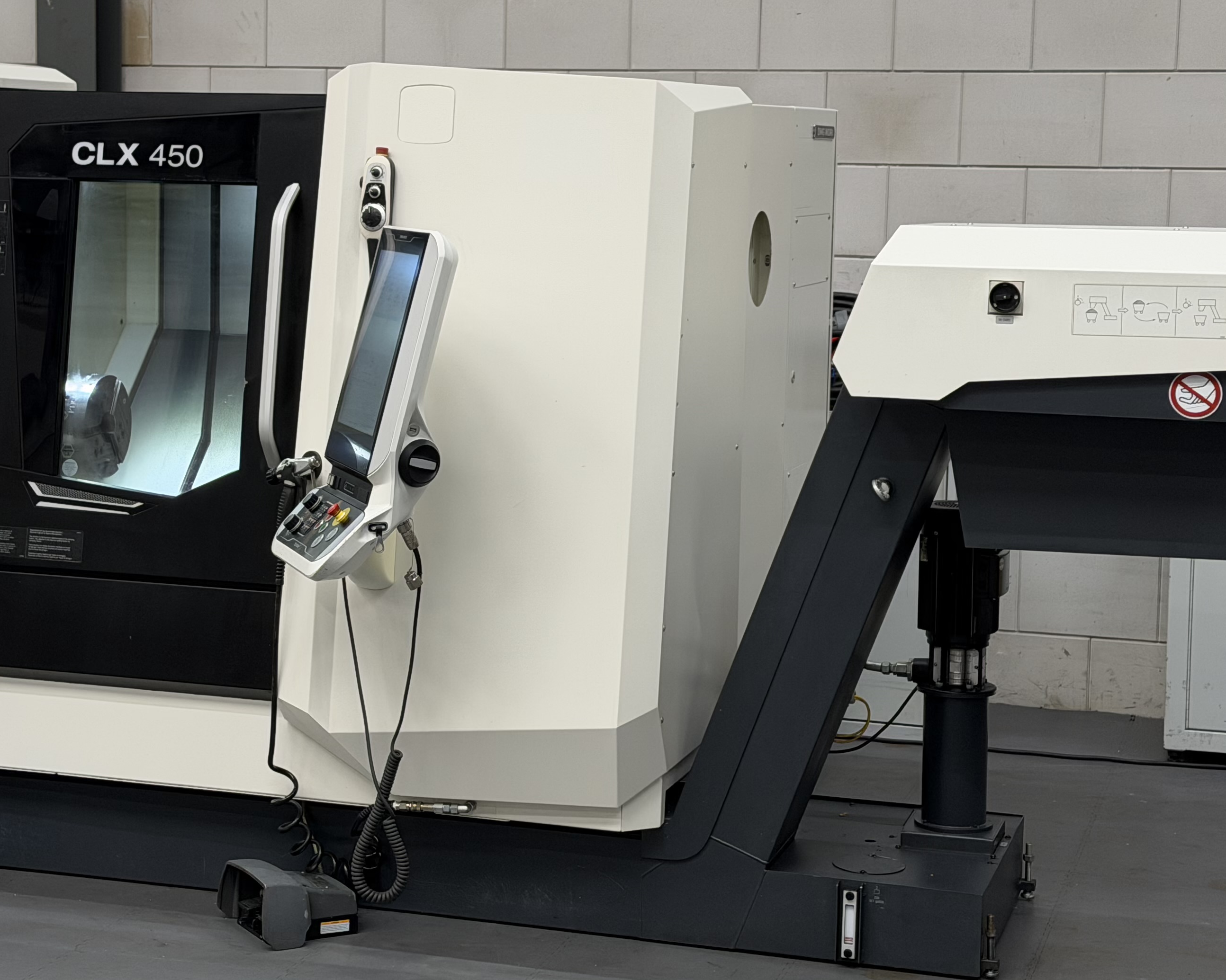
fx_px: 2649
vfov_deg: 21.0
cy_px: 421
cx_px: 481
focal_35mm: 73
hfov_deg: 26.0
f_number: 1.78
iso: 100
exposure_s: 1/91
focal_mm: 6.76
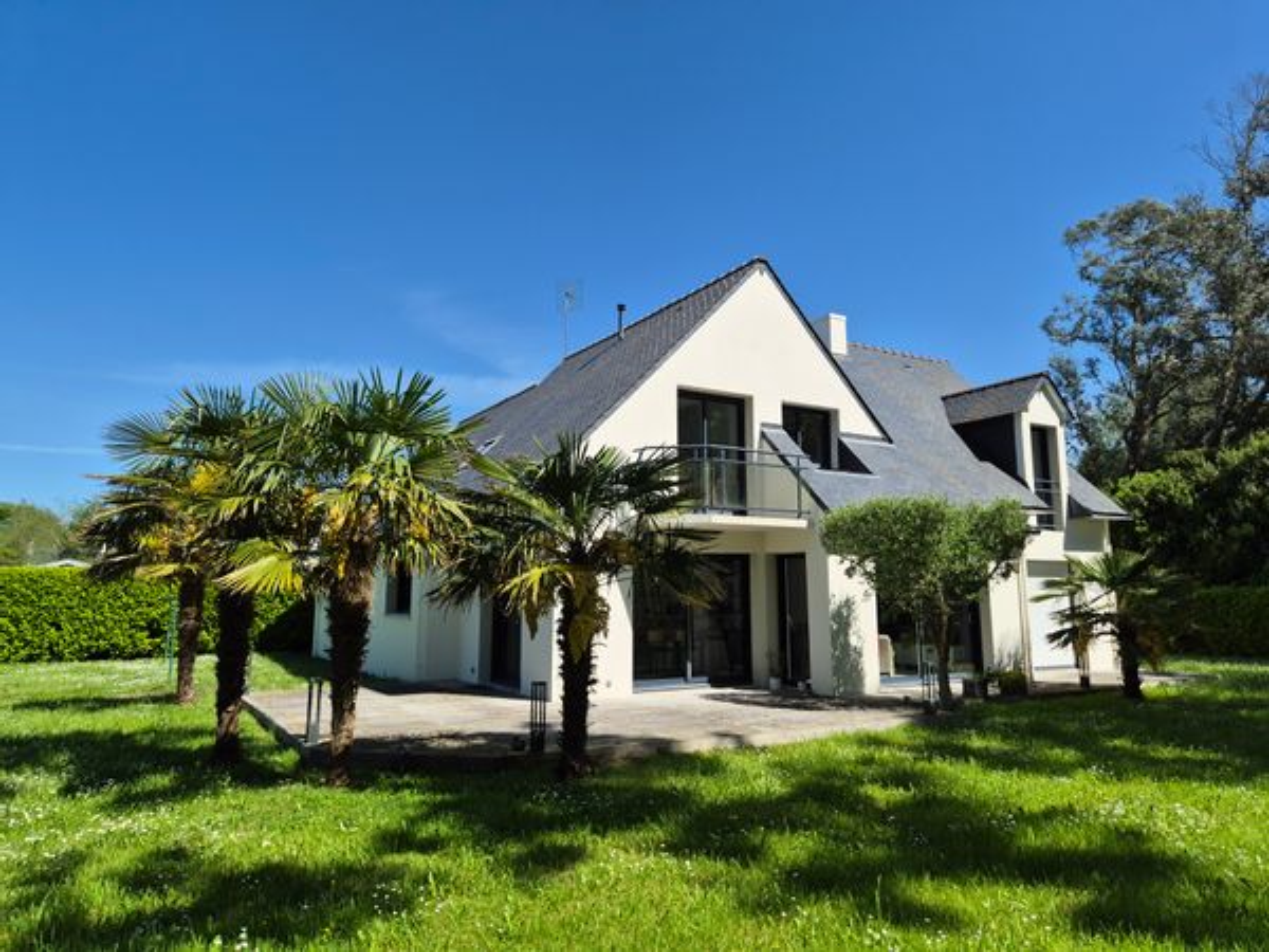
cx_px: 634
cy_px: 476
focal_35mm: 23
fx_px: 843
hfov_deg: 73.9
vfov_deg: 58.9
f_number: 1.8
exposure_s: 1/1996
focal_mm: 5.4
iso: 25
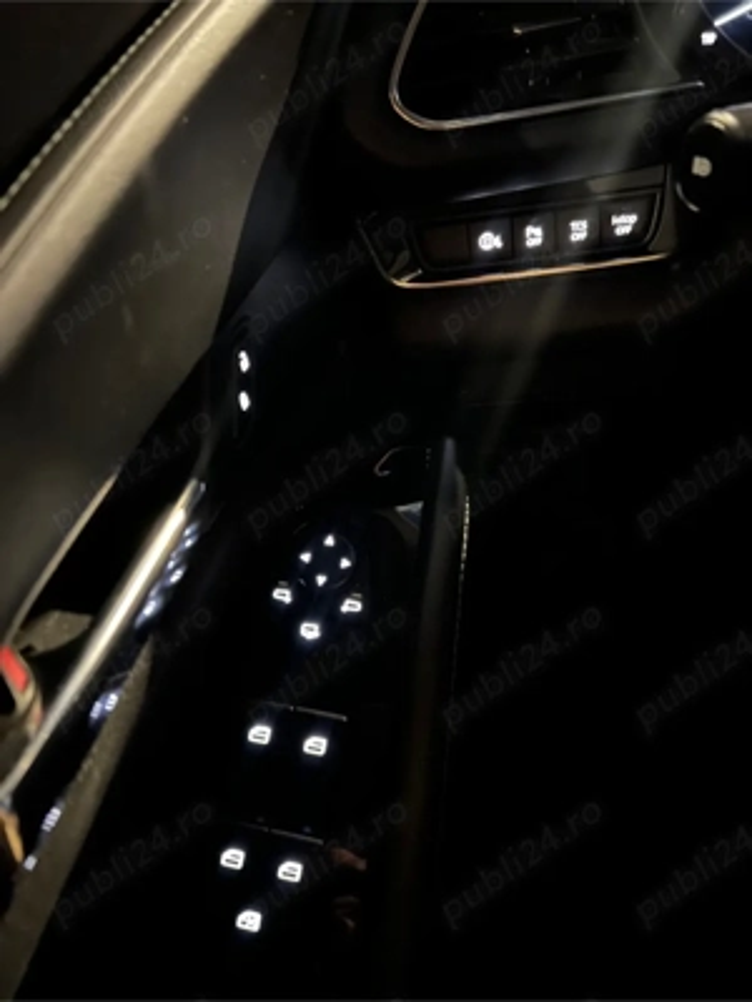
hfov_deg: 53.1
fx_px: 753
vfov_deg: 67.3
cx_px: 376
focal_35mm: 26
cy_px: 501
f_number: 1.5
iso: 2000
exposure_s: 1/2
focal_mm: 5.7
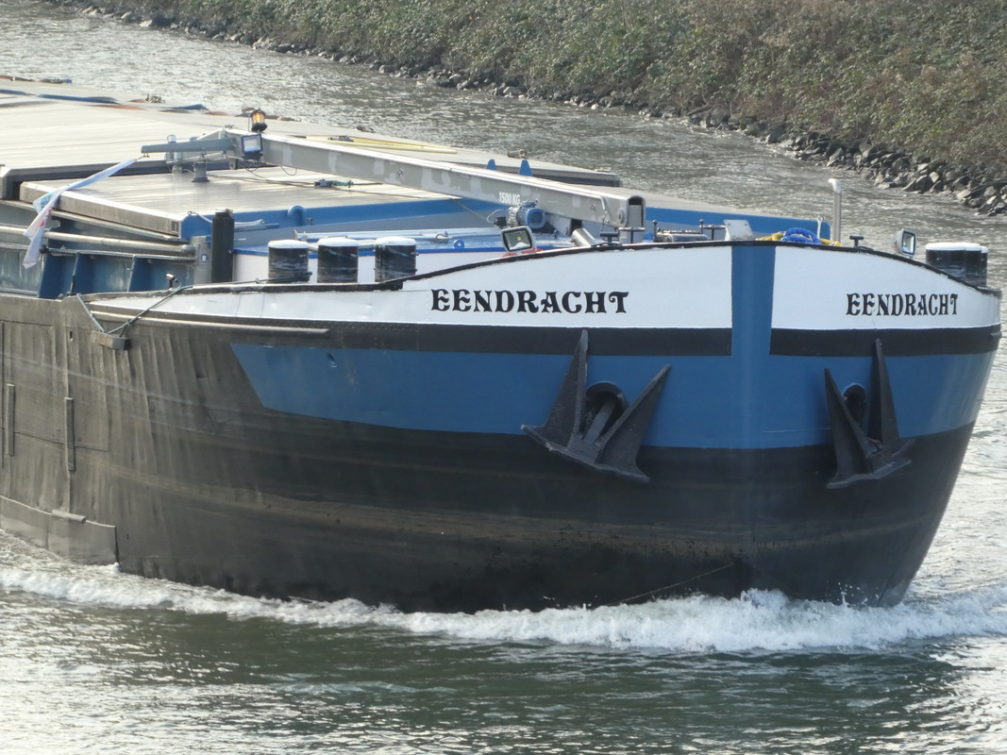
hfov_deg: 5.7
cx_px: 504
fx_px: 10093
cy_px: 378
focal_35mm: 347
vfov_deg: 4.3
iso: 320
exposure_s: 1/100
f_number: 6
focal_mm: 62.1
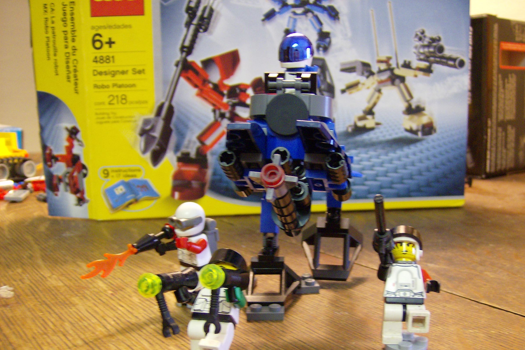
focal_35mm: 40
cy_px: 208
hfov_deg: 48.4
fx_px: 583
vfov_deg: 33.3
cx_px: 278
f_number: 2.8
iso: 200
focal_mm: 6
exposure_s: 1/15.4
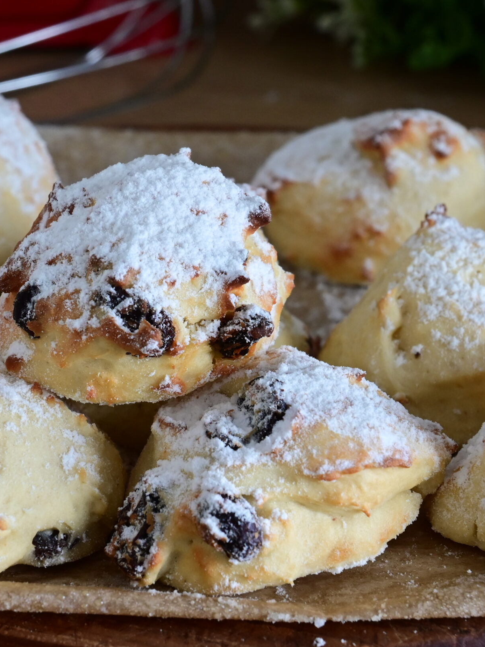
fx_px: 2130
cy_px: 331
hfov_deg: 13.0
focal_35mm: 114
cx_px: 207
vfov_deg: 17.3
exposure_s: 1/10
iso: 800
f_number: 9
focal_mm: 50
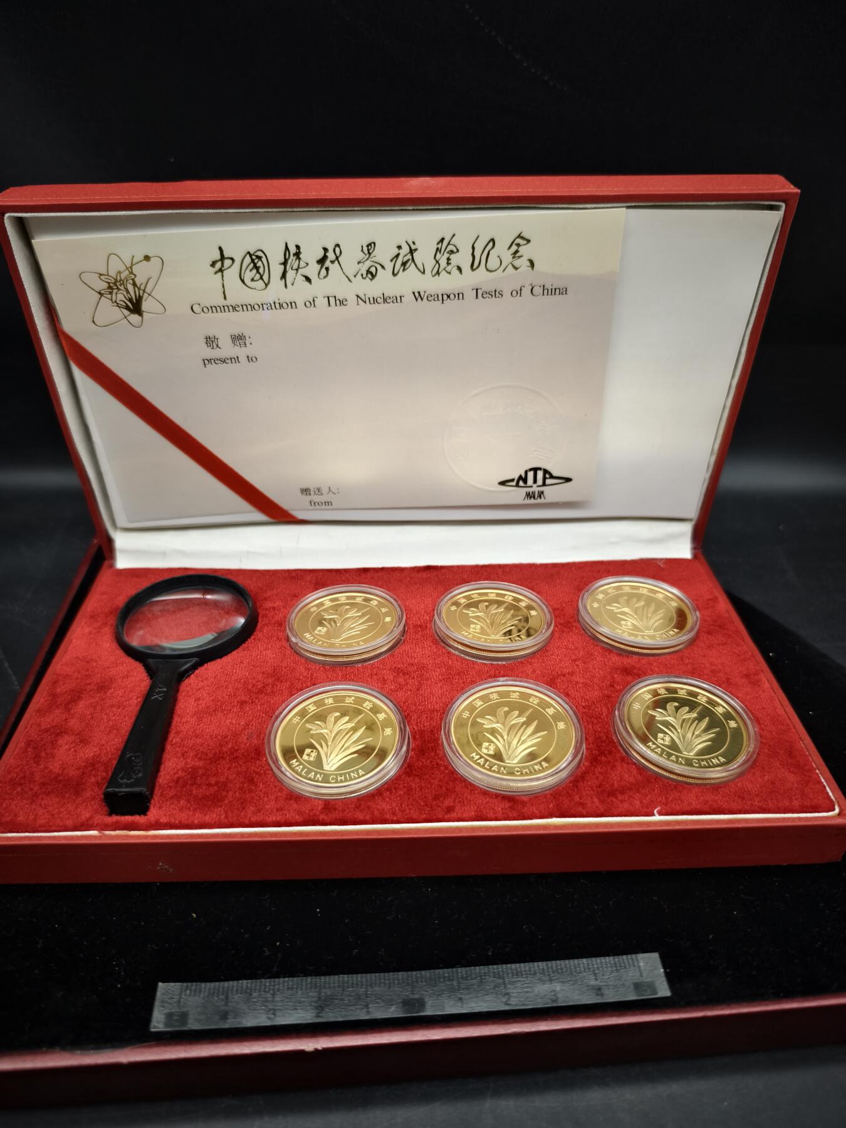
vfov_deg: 73.9
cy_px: 564
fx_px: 749
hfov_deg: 58.9
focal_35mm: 23
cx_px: 423
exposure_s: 1/50
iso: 705
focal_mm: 5.6
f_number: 1.57
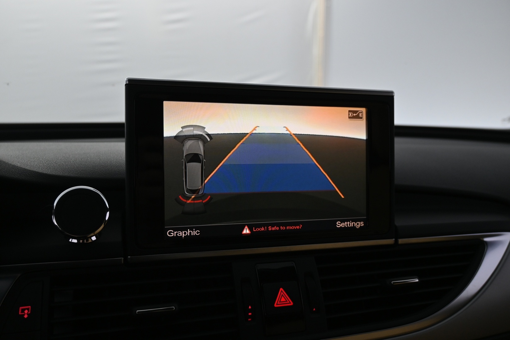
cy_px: 170
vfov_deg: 41.7
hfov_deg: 59.5
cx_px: 255
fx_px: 446
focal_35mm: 32
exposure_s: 1/60
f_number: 4
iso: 500
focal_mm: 21
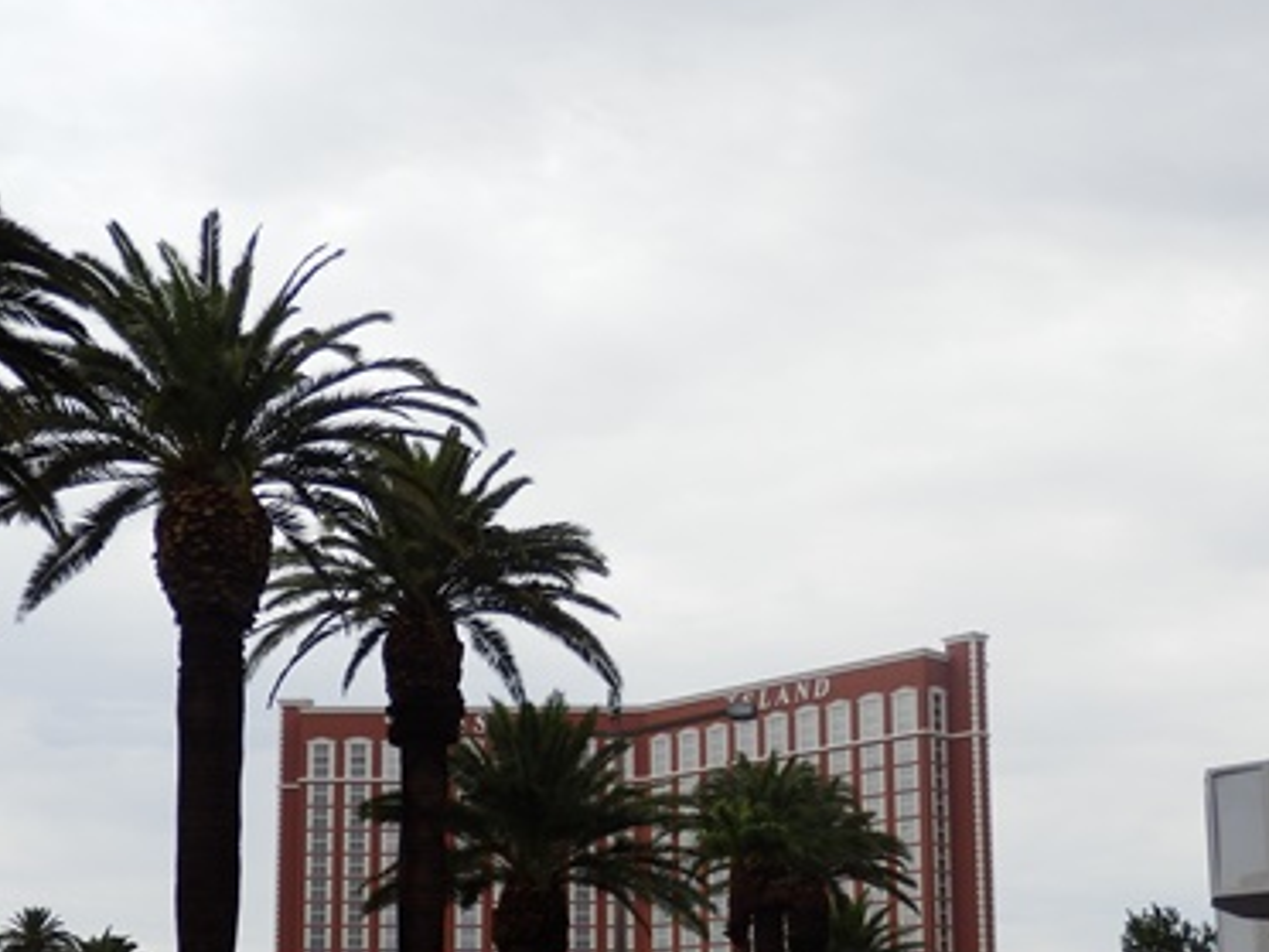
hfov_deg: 33.0
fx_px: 2126
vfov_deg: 24.9
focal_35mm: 58
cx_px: 461
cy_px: 744
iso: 80
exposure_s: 1/125
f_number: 9.4
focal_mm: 5.5
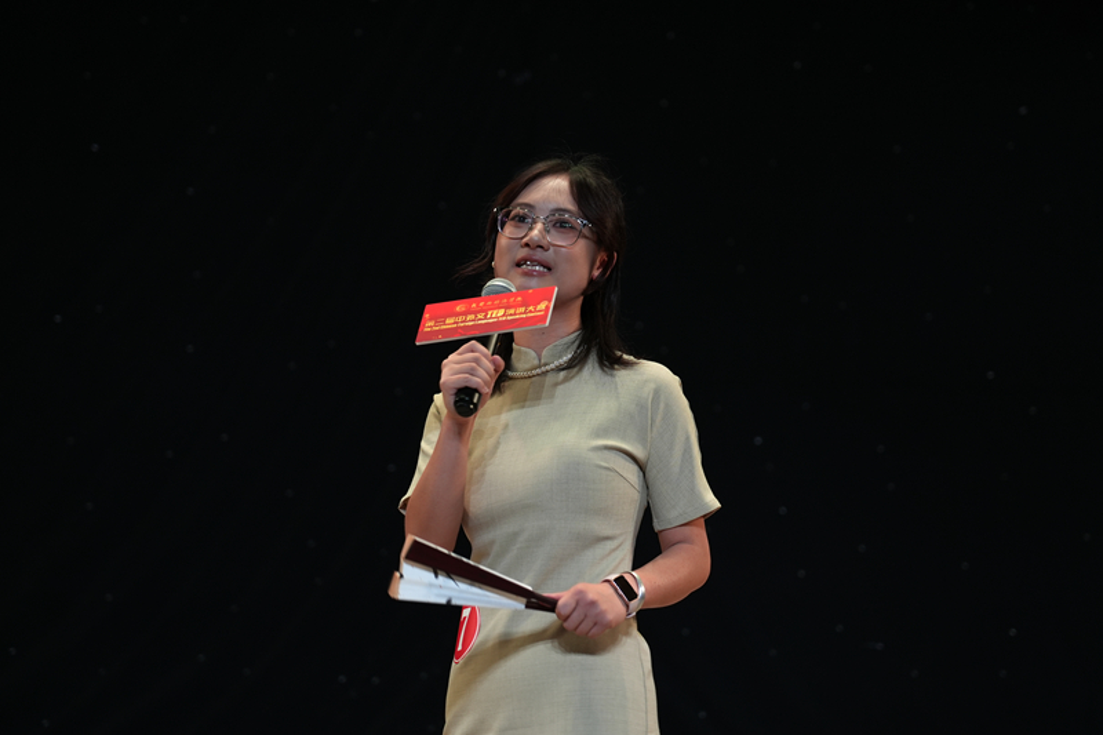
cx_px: 552
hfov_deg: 19.5
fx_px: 3216
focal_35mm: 105
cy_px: 368
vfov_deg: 13.0
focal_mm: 105
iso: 250
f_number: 4
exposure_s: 1/160
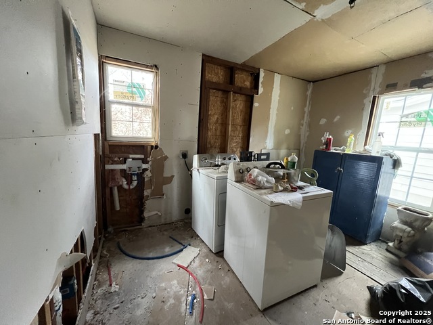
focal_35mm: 13
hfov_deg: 106.2
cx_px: 216
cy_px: 162
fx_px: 163
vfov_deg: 89.9
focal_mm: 1.57
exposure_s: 1/60
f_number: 1.8
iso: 800
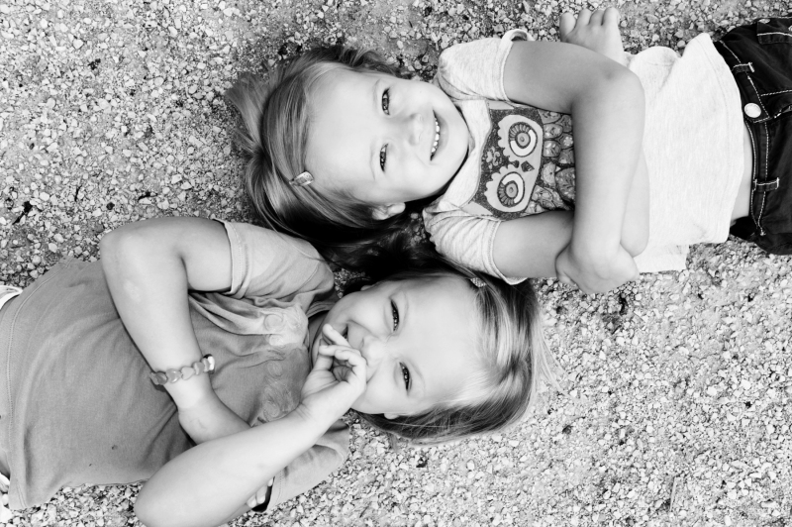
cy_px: 264
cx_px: 396
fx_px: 967
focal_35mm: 44
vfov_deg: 30.5
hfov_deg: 44.5
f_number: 7.1
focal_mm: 44
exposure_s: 1/80
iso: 200
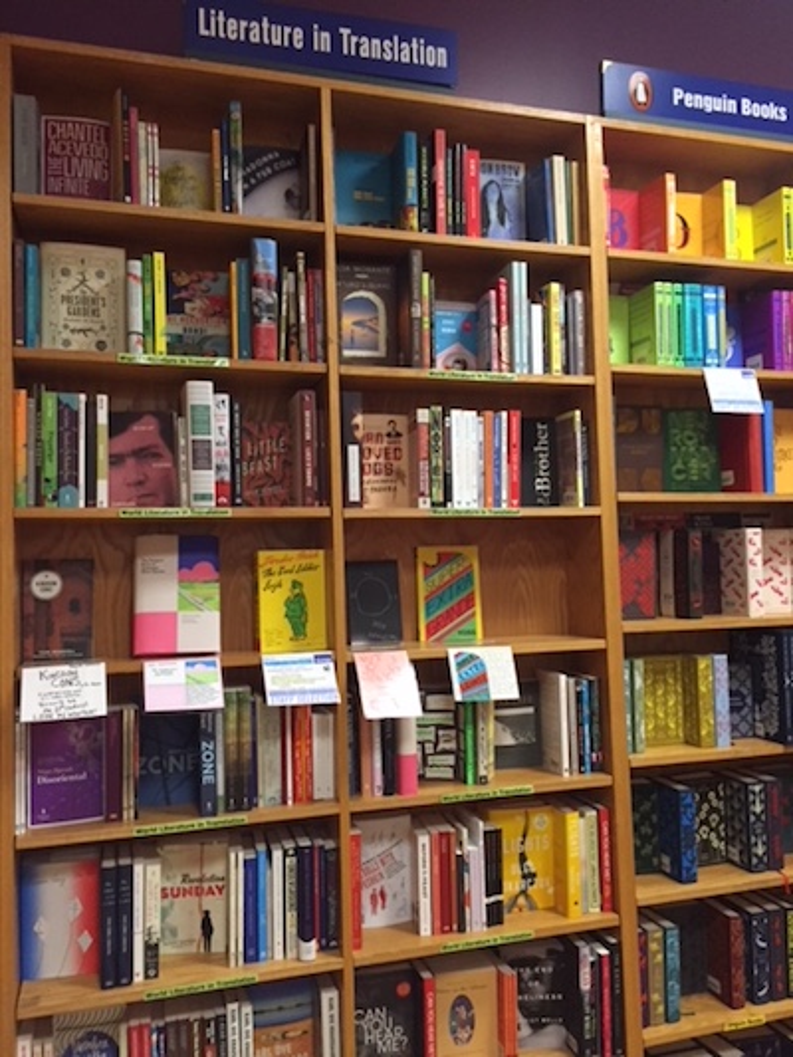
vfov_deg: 61.6
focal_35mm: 29
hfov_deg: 48.2
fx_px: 885
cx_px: 396
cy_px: 528
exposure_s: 1/30
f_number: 2.2
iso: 250
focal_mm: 4.15
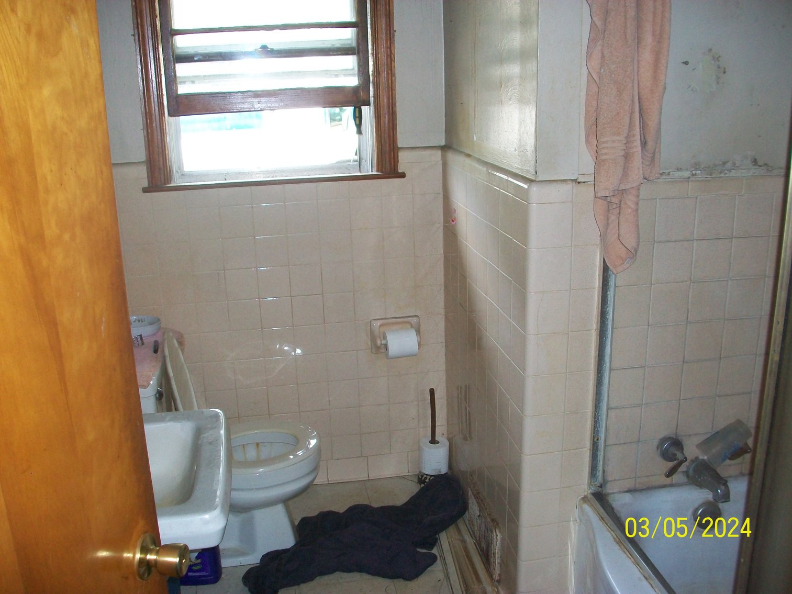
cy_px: 297
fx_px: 778
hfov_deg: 54.0
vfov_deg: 41.8
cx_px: 396
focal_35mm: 34
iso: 120
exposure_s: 1/60
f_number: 2.8
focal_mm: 5.7
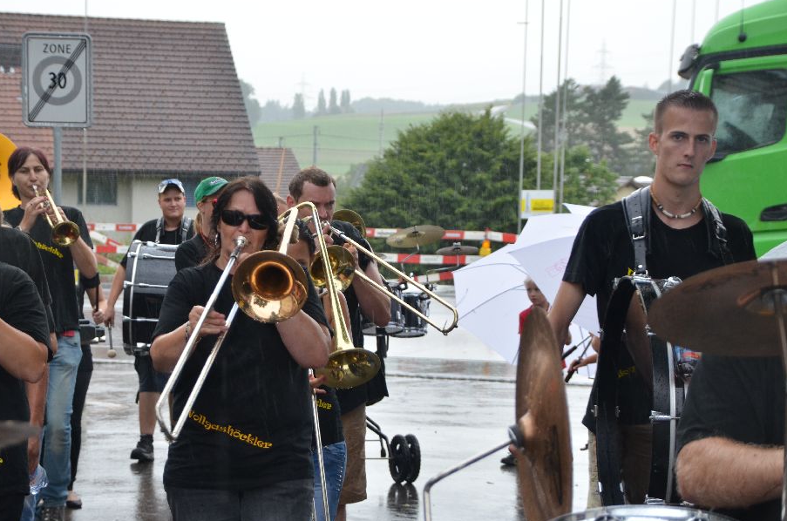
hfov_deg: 18.5
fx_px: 2412
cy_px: 269
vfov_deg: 12.3
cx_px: 370
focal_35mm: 111
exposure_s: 1/100
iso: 400
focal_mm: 65
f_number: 5
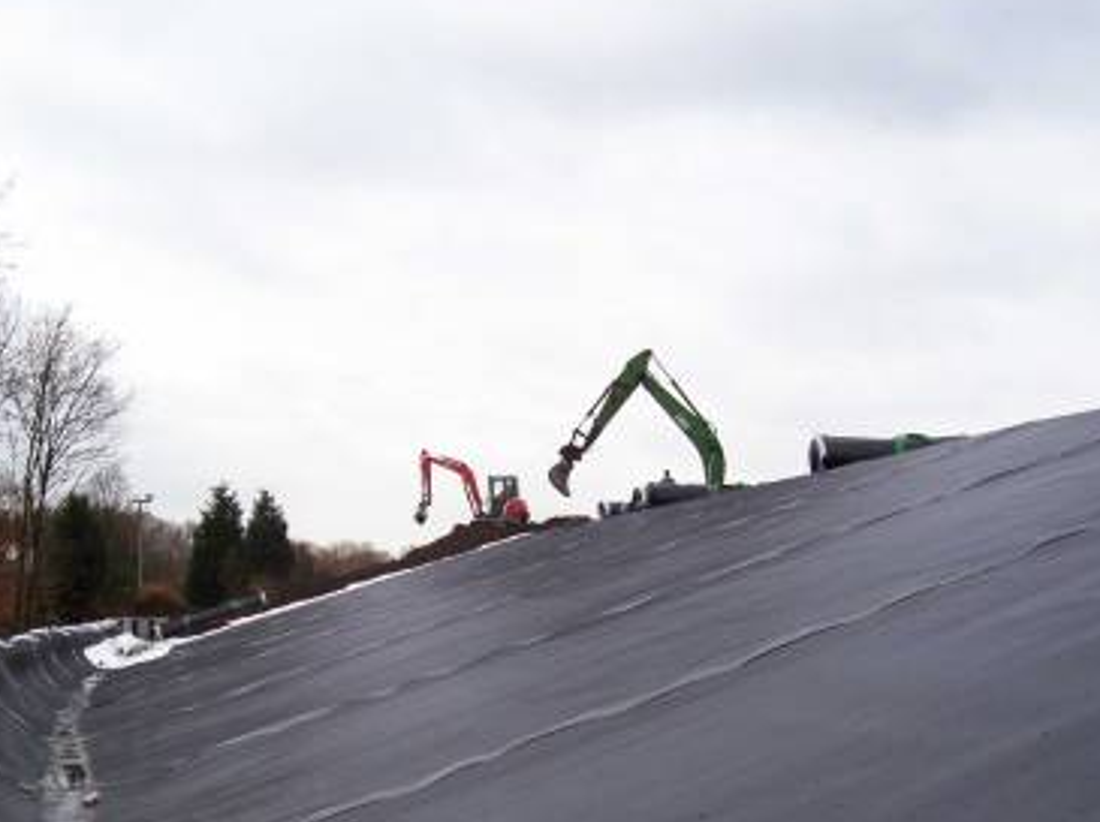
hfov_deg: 40.4
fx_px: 1492
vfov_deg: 30.7
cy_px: 530
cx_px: 494
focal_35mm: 47
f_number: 2.7
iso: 80
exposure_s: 1/72
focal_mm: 5.6
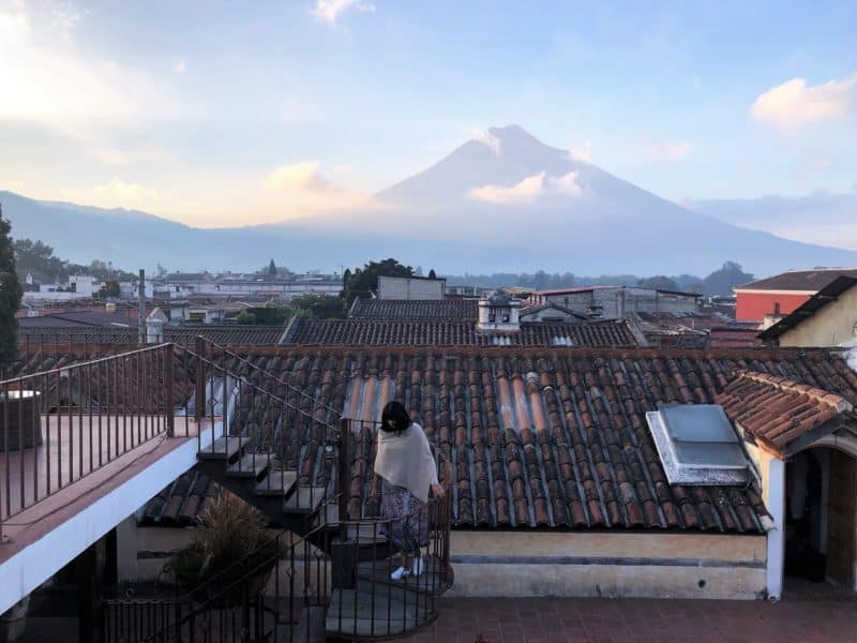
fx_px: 693
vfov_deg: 49.7
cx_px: 428
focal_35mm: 28
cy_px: 322
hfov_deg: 63.4
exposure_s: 1/552
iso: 20
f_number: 1.8
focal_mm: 3.99
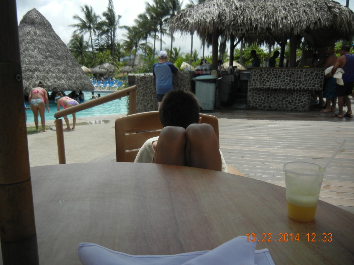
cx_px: 177
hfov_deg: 60.0
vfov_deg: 46.8
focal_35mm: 30
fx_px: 307
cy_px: 132
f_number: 7
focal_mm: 5.4
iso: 160
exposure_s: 1/540
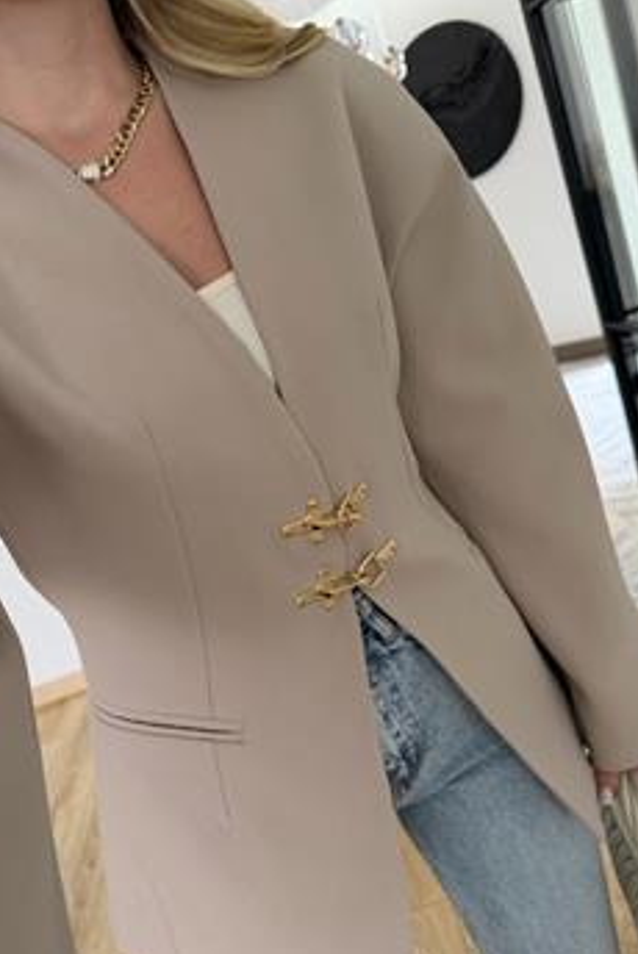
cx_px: 280
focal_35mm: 29
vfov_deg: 63.6
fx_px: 769
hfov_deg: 45.0
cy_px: 505
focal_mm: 6.76
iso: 320
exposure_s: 1/60
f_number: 1.78
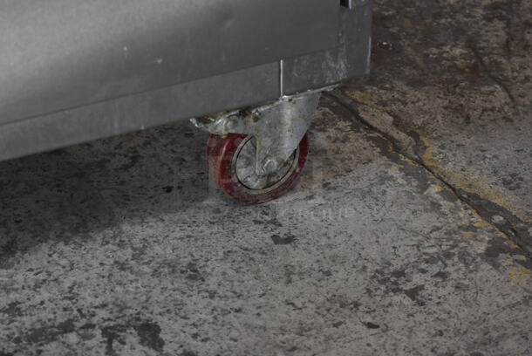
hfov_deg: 24.6
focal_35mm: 82
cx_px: 266
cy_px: 178
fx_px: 1220
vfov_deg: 16.6
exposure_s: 1/100
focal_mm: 55
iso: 1250
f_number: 5.6
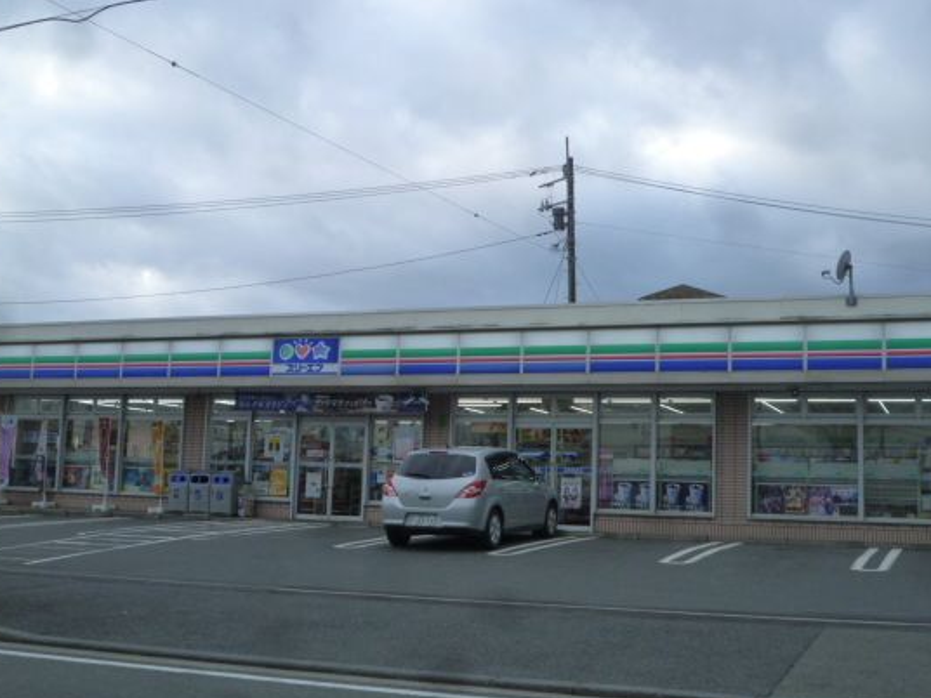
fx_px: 1156
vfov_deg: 33.6
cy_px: 332
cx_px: 474
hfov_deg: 43.8
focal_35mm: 43
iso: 125
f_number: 4
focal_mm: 6.3
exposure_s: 1/125
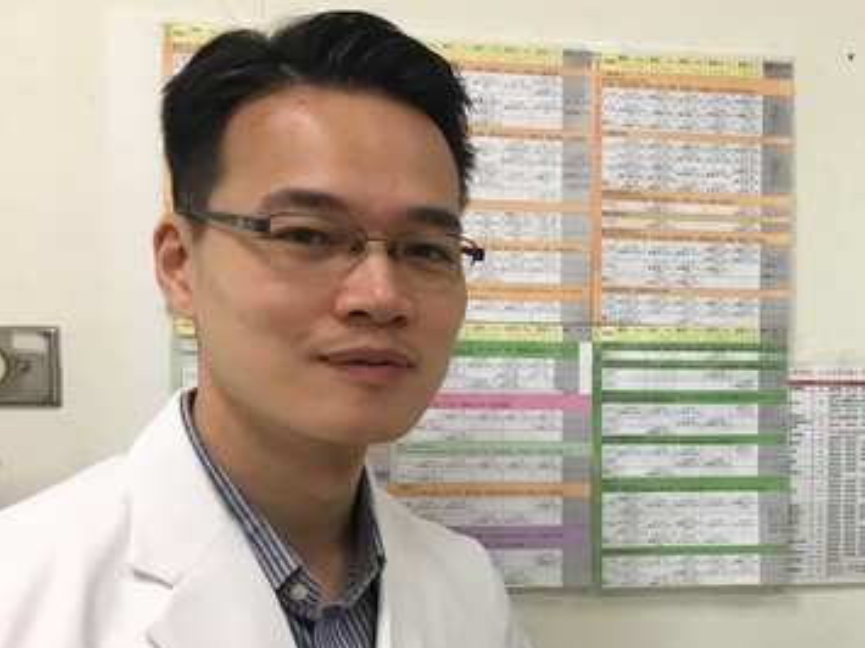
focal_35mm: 49
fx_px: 1224
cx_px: 729
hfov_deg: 37.1
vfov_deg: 29.3
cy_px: 468
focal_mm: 4.15
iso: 50
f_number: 2.2
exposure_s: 1/30
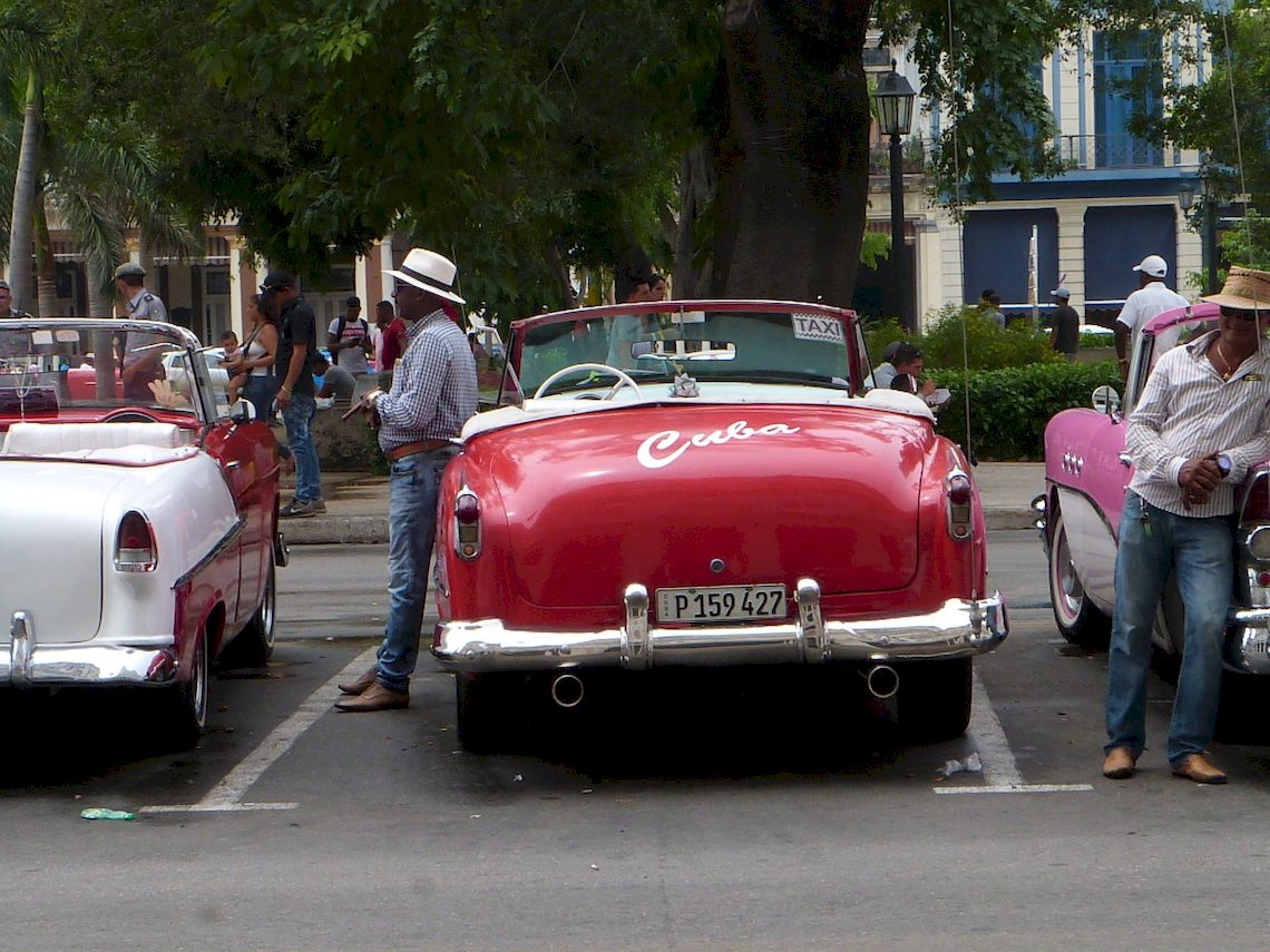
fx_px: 3669
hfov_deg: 19.6
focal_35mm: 100
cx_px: 635
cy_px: 476
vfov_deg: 14.8
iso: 500
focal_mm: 18.2
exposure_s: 1/500
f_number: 8
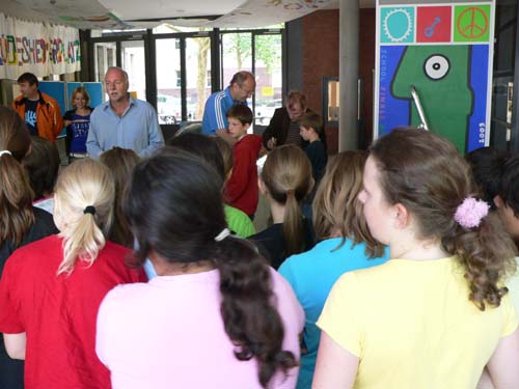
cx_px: 260
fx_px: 540
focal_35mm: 36
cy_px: 194
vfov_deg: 39.7
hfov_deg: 51.4
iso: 200
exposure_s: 1/15
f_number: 2.8
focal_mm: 6
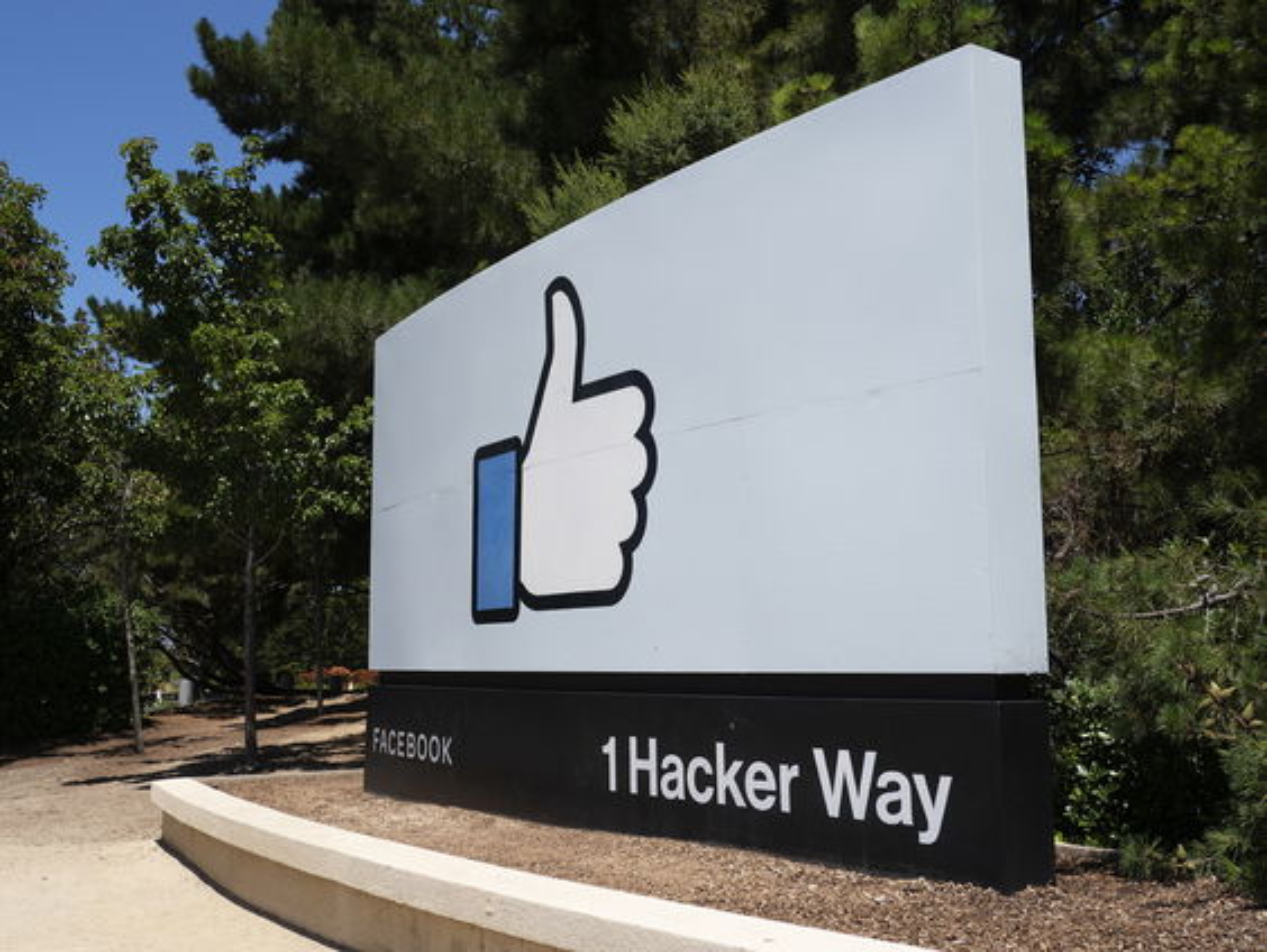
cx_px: 634
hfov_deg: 51.3
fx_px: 1319
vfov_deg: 39.7
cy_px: 476
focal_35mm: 36
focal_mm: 18
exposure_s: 1/2000
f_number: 5.6
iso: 400
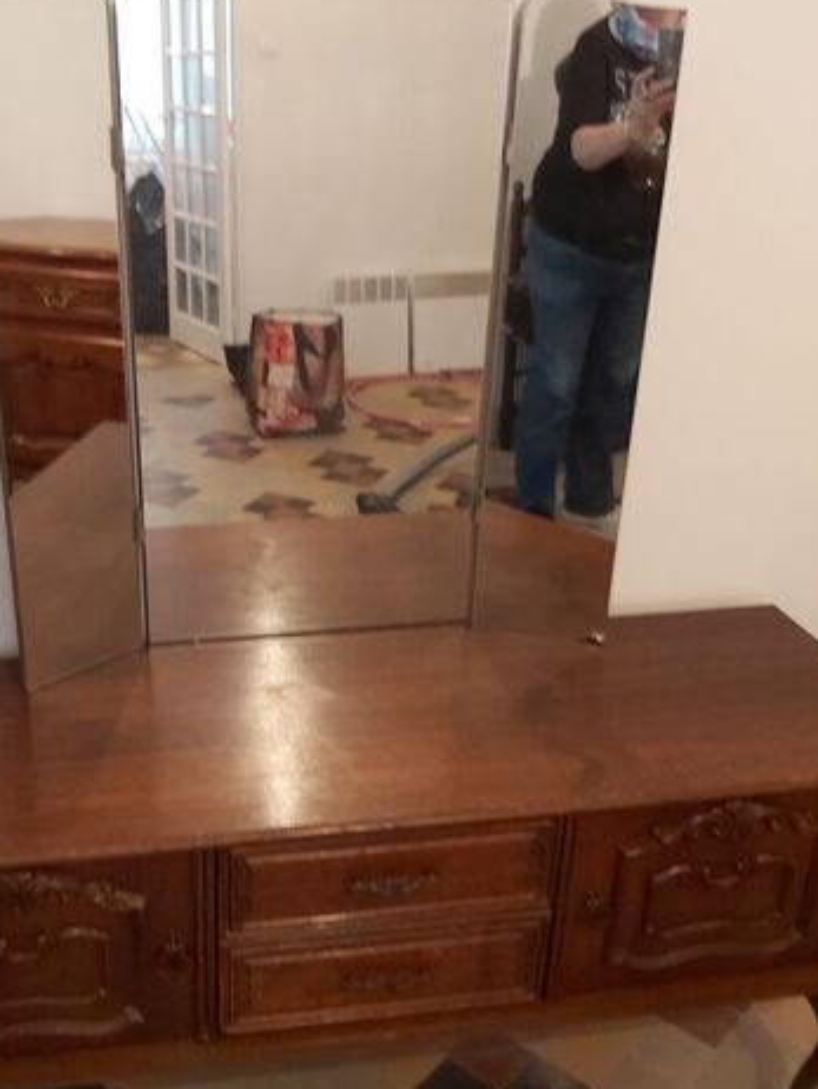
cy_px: 533
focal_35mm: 36
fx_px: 1133
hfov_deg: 39.3
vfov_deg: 51.3
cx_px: 283
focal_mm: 3.92
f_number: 1.7
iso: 320
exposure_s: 1/33
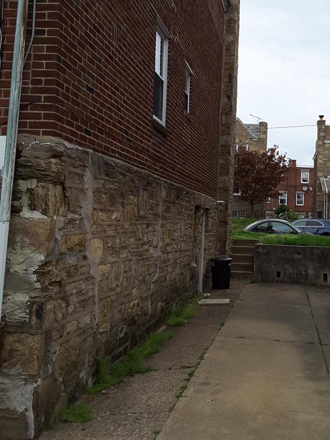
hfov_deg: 30.6
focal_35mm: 47
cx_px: 229
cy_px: 180
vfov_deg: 40.3
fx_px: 597
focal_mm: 2.9
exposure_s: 1/746
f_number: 1.9
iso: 40
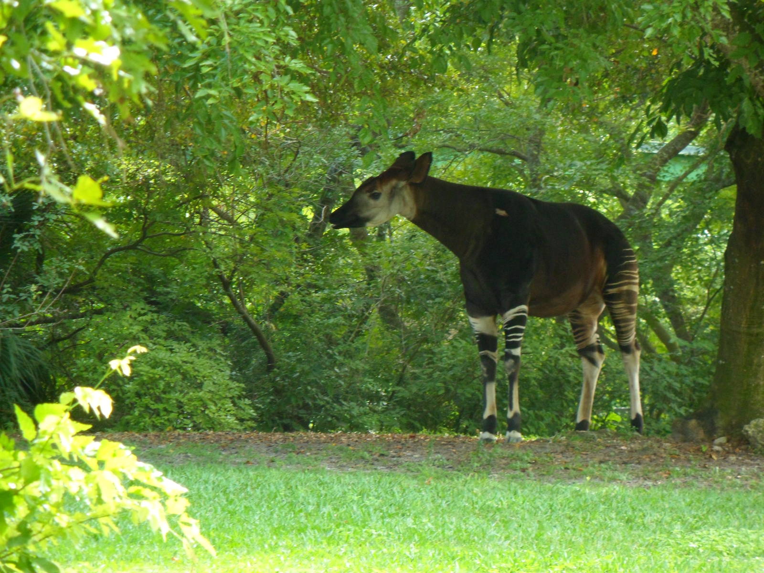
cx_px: 382
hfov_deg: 7.3
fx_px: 5959
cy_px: 286
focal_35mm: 270
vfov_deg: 5.5
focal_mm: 46.8
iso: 160
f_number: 5.9
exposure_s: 1/60
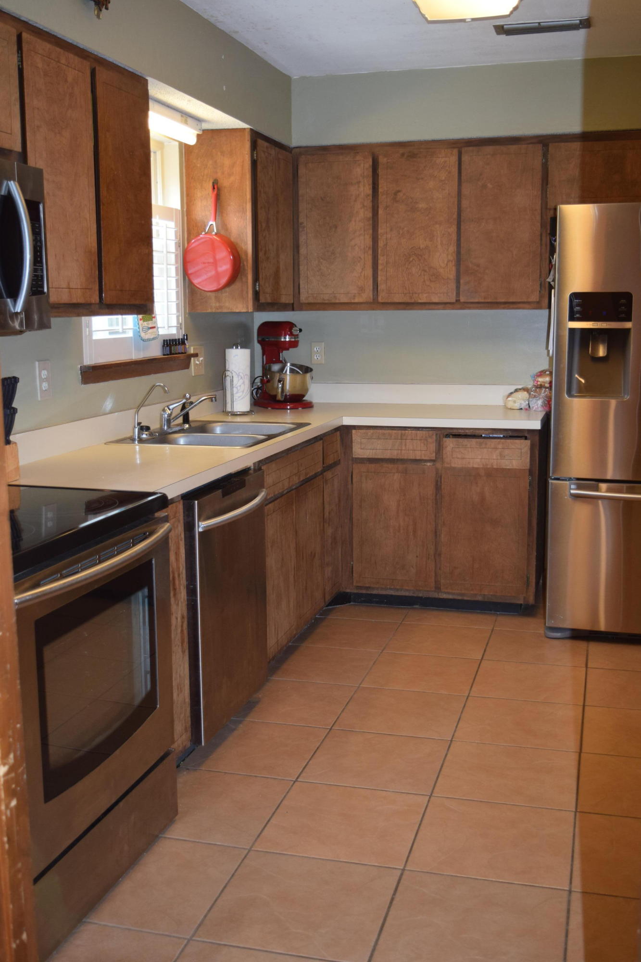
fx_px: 1042
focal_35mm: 39
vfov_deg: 49.6
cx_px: 320
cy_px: 481
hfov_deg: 34.2
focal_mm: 26
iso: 800
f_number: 4
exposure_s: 1/60
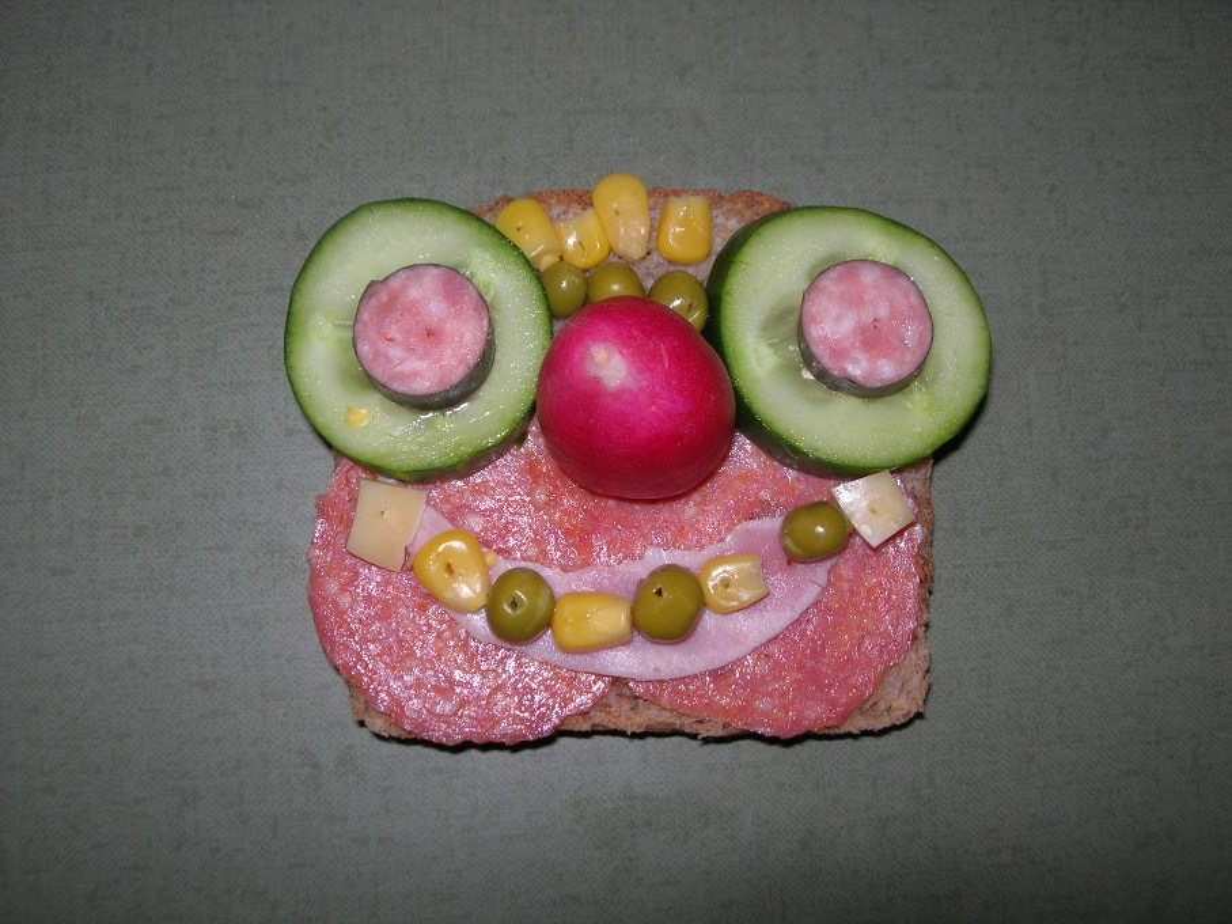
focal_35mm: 38
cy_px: 462
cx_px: 616
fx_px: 1352
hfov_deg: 49.0
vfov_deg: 37.7
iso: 64
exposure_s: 1/60.1
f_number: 4.8
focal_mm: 7.8
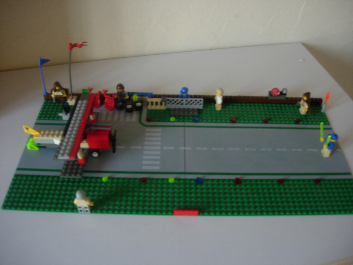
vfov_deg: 37.7
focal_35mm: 38
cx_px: 176
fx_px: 388
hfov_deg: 49.0
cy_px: 132
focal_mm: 7.8
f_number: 2.8
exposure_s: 1/5.8
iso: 64
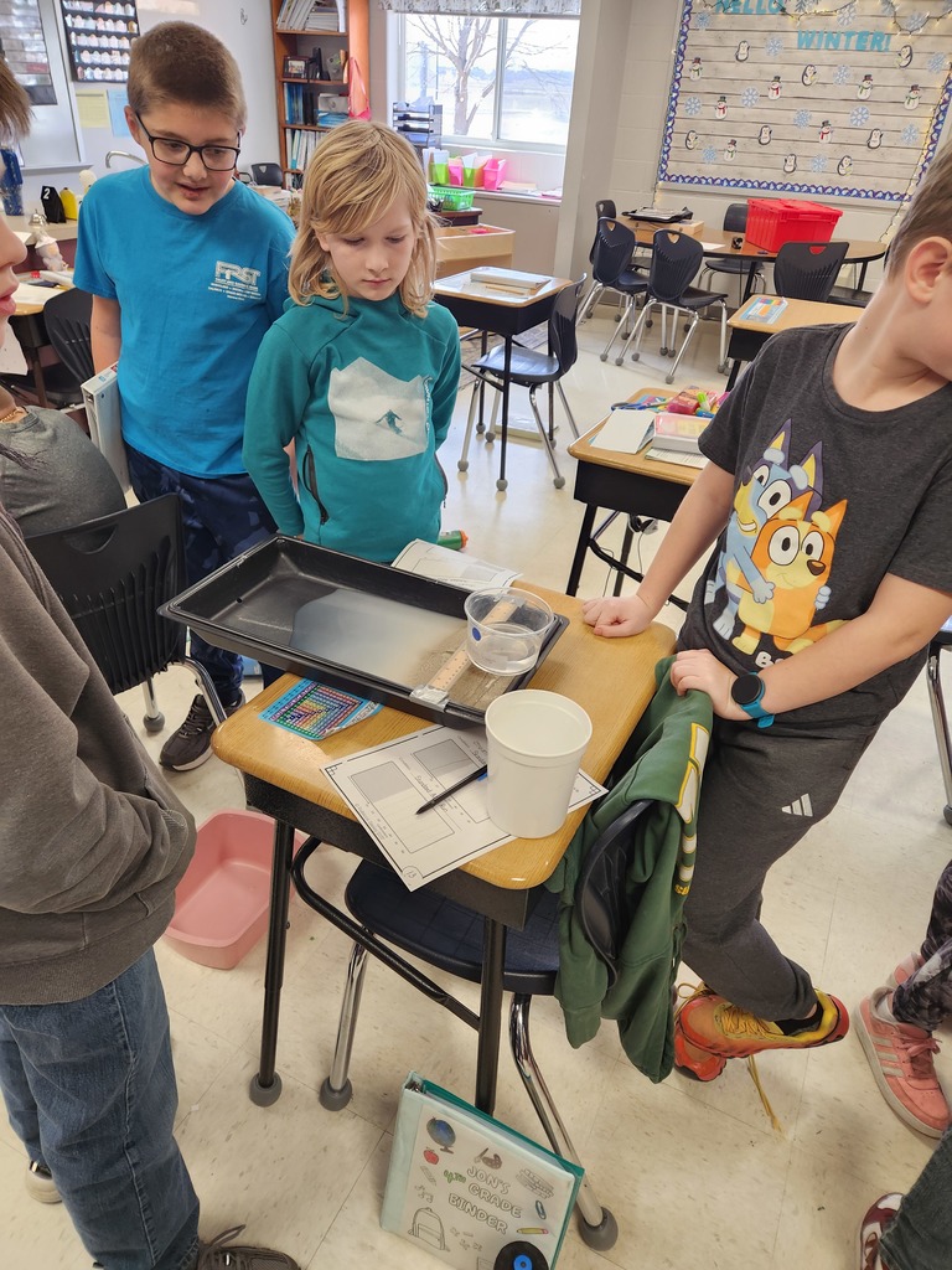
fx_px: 843
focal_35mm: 23
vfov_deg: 73.9
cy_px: 635
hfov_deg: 58.9
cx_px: 476
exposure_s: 1/120
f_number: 1.8
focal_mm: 5.4
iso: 160
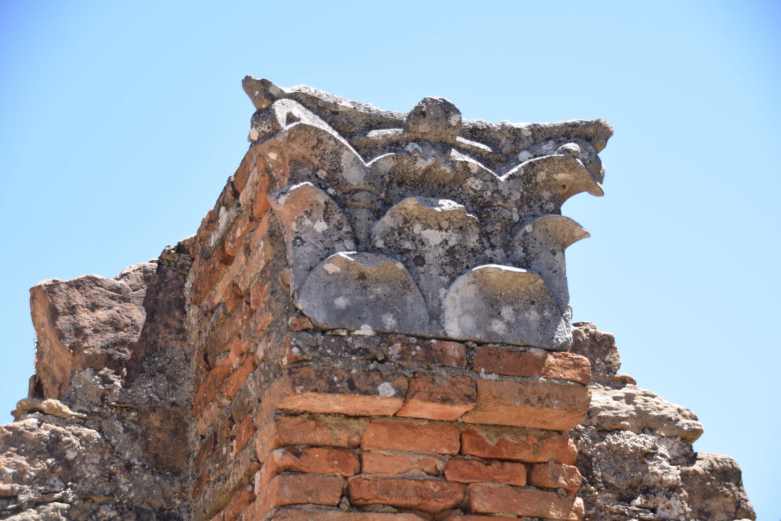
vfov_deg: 14.7
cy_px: 260
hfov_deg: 21.9
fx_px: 2017
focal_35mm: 93
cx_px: 390
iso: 100
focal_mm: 62
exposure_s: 1/125
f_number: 5
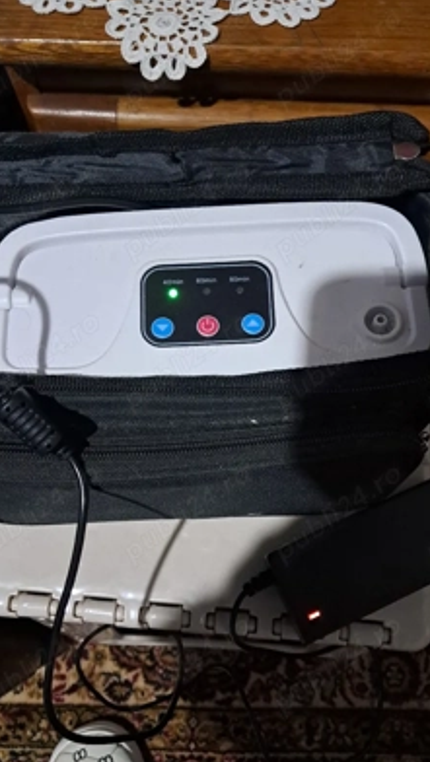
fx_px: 607
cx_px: 226
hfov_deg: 39.0
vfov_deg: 64.3
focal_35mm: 30
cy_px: 385
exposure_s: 1/25
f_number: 1.8
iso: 640
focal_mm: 4
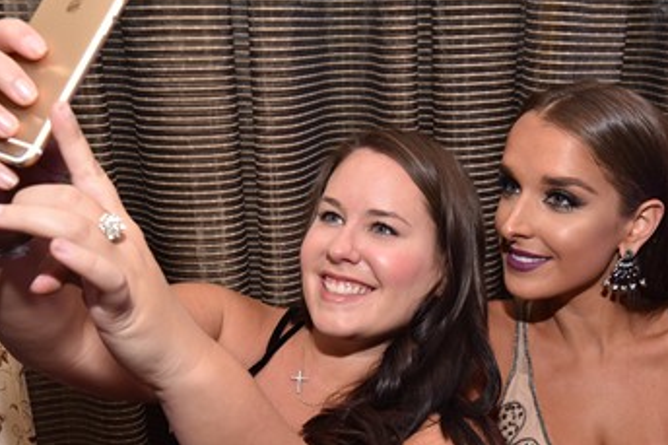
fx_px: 890
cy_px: 337
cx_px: 371
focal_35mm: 48
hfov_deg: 41.1
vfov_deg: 27.6
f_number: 10
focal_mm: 30
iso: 1000
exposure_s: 1/100
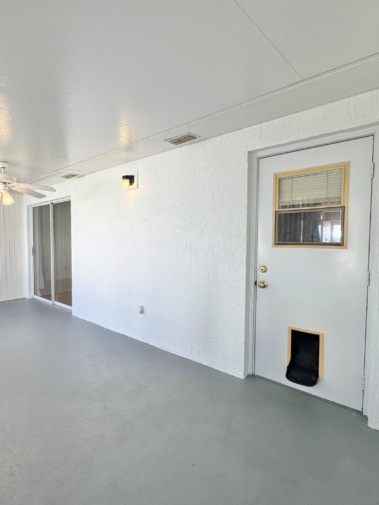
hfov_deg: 67.8
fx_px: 277
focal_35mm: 19
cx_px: 147
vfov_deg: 84.7
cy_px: 253
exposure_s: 1/120
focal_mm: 2.22
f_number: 2.2
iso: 50
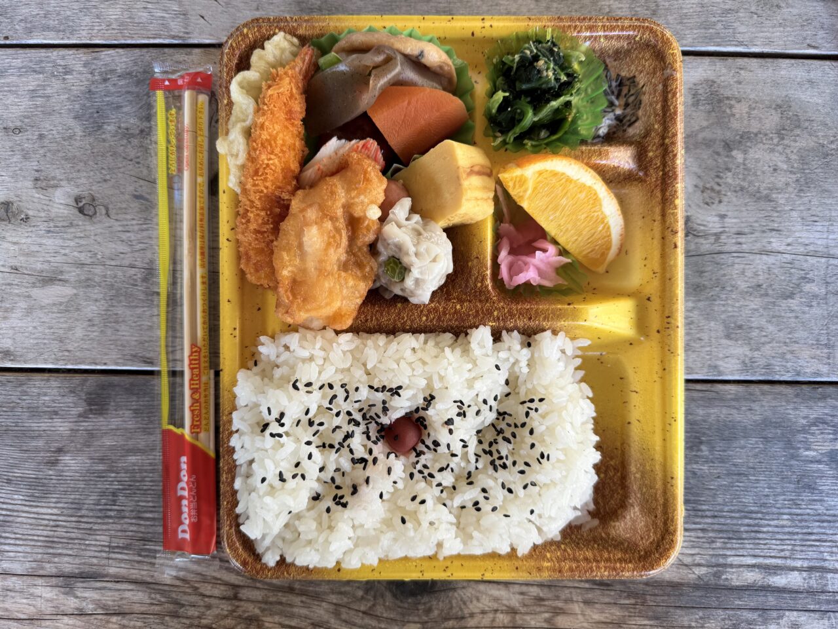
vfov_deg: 56.8
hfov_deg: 71.6
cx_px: 419
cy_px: 314
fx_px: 581
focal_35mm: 24
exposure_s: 1/121
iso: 80
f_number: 1.78
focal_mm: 6.76
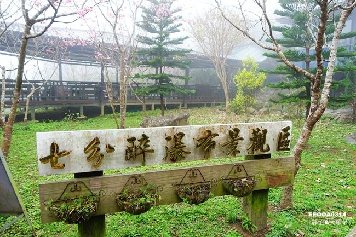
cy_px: 118
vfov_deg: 53.1
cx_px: 178
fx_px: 237
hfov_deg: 73.8
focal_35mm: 24
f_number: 2.8
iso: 125
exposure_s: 1/50
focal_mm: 8.8
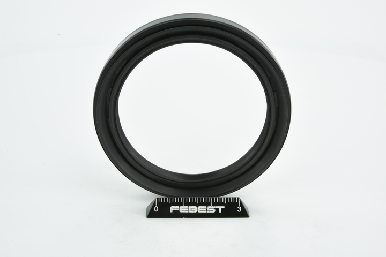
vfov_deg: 22.6
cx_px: 193
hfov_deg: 33.4
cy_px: 128
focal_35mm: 60
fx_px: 643
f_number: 32
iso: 64
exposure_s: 1/2
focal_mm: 60
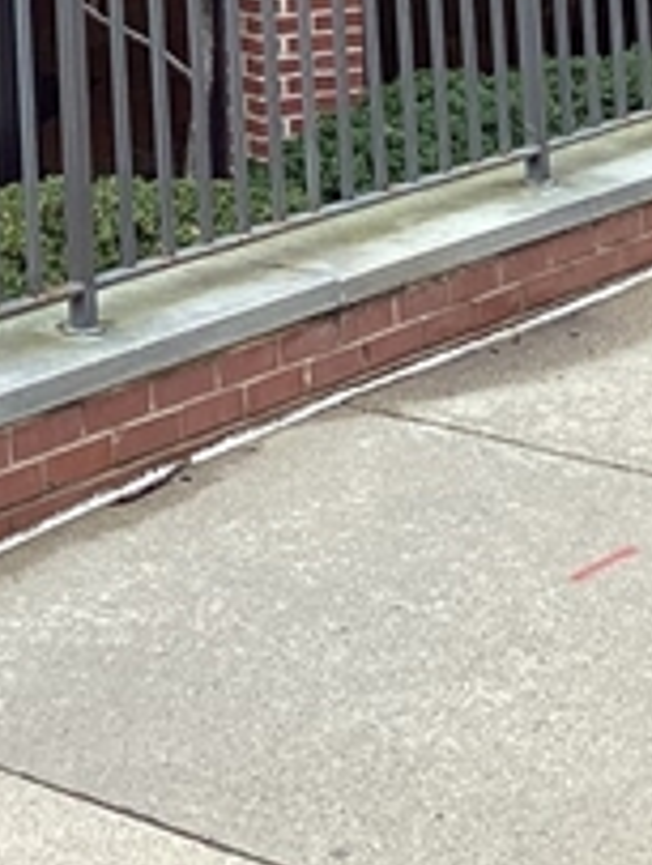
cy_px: -562
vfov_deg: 15.1
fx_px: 2929
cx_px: -311
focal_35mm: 117
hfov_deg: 12.1
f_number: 2.4
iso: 25
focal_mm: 3.3
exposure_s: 1/228
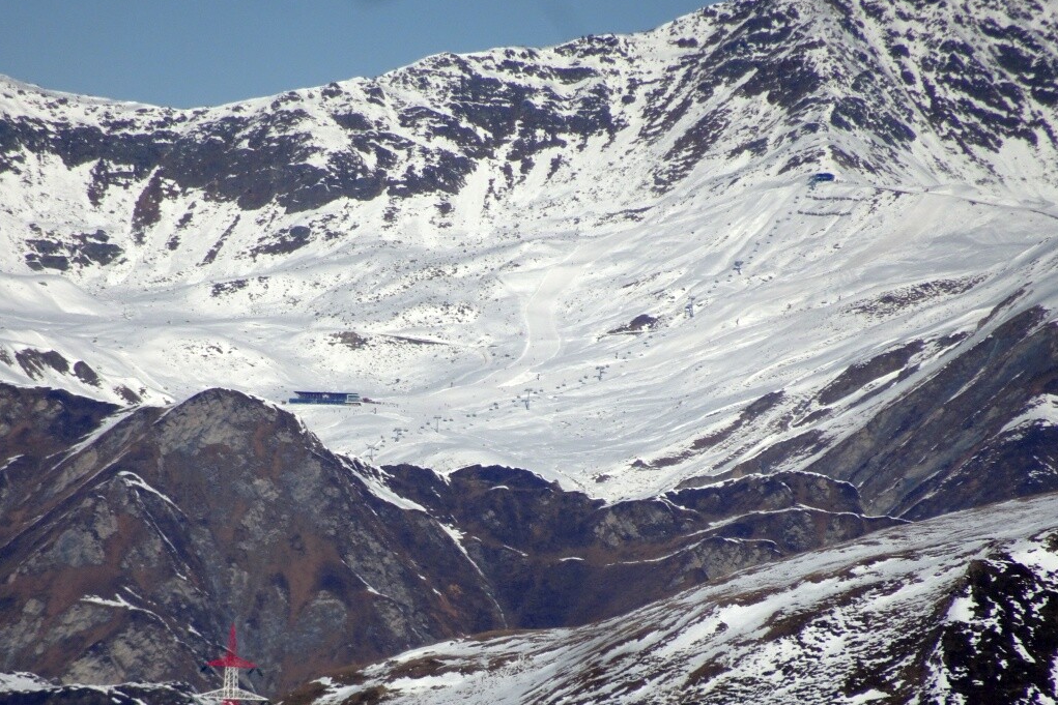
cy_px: 341
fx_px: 22073
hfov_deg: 2.7
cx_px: 530
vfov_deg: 1.8
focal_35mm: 751
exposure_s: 1/1000
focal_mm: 123
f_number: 6.4
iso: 80
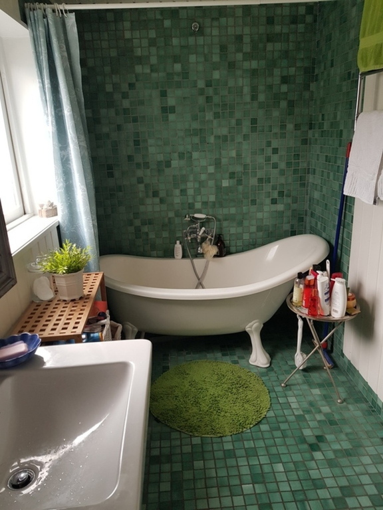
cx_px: 192
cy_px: 255
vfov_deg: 67.3
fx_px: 384
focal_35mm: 26
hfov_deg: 53.1
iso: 80
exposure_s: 1/100
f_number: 1.7
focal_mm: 4.2
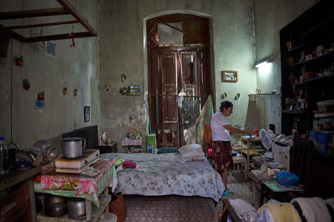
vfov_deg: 53.1
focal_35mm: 24
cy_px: 111
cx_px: 167
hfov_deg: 73.8
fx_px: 223
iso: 800
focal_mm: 24
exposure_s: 1/60
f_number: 2
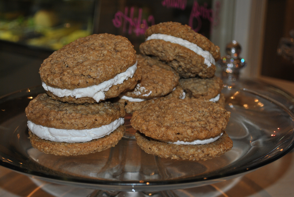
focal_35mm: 60
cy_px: 98
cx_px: 147
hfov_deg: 33.4
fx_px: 491
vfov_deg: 22.7
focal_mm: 40
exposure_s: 1/60
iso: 200
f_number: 5.3
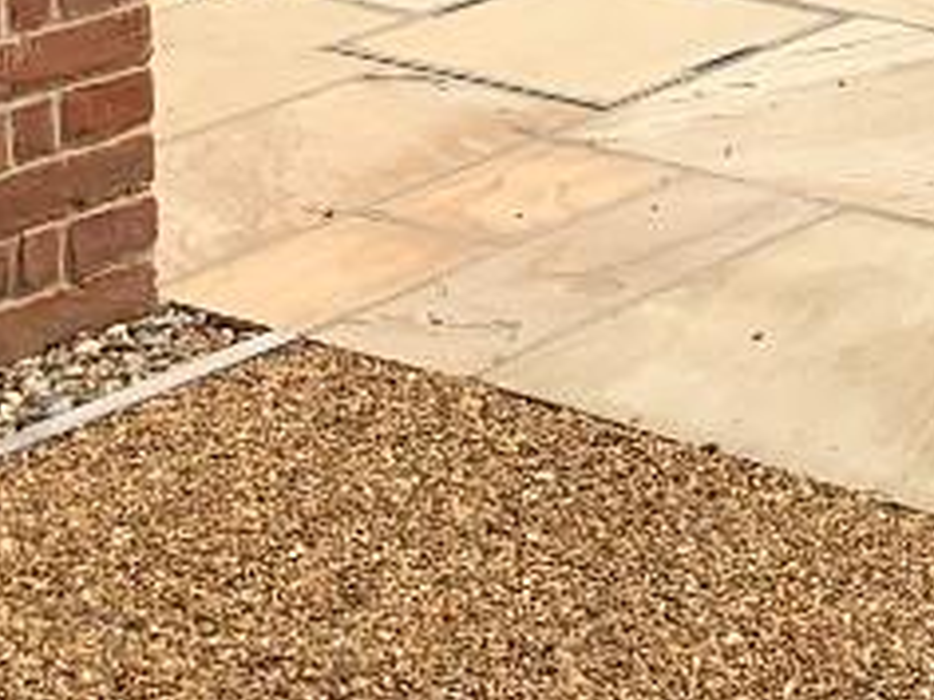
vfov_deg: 11.6
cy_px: -751
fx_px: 3049
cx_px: 1852
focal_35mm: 113
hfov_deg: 14.5
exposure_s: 1/2755
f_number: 1.8
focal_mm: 4.25
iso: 25
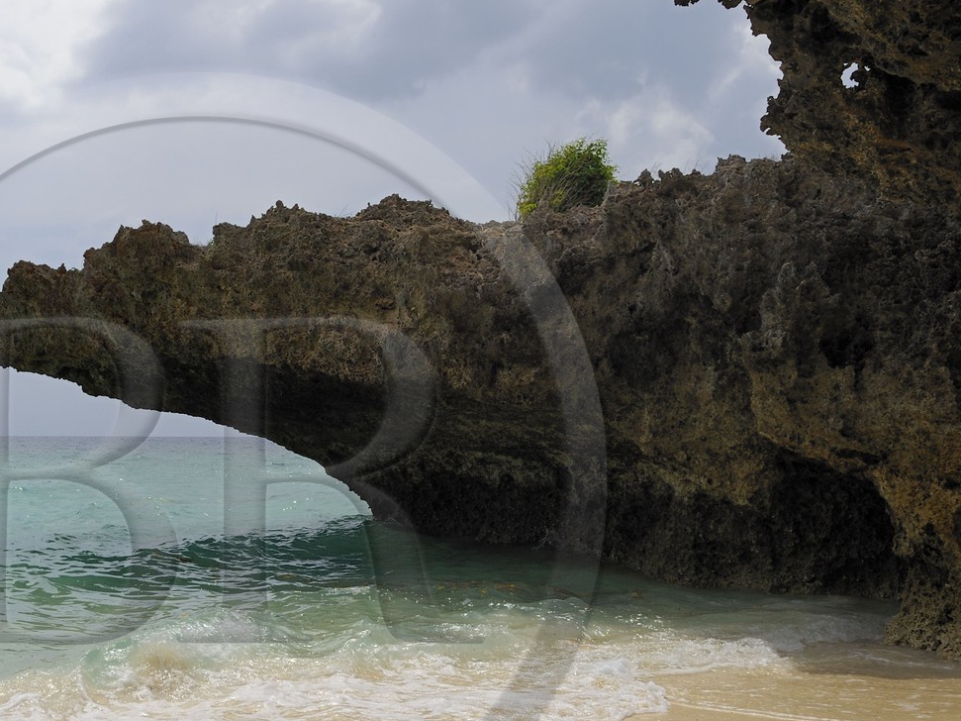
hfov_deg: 46.5
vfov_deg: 37.3
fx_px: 1055
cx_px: 199
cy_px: 482
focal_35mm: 38
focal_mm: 24
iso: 200
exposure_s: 1/200
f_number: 16
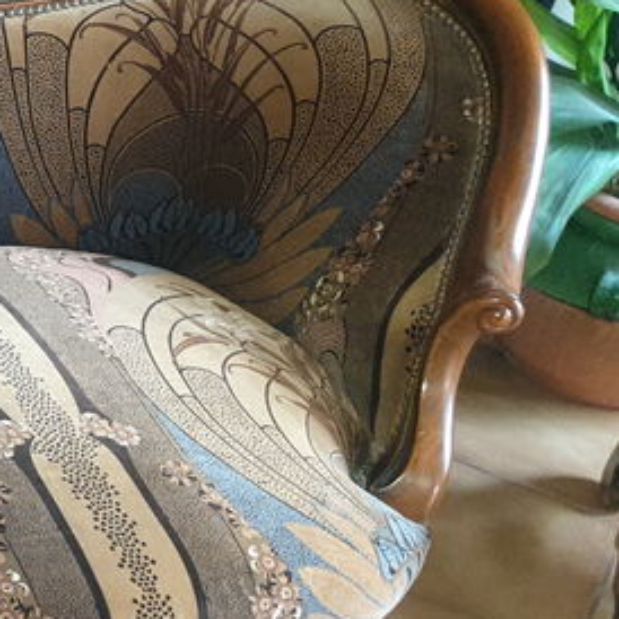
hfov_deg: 16.9
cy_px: 375
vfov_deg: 20.6
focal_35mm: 84
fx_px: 1699
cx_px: -508
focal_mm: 4.3
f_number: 1.5
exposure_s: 1/17
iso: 160
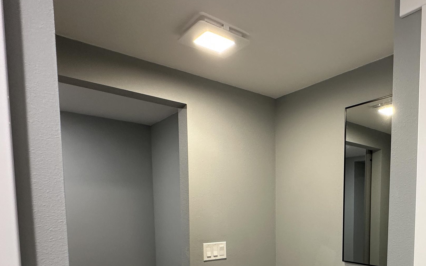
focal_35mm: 28
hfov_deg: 62.9
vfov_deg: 41.3
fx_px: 325
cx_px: 316
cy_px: 235
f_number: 2.2
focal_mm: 2.22
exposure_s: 1/60
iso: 200
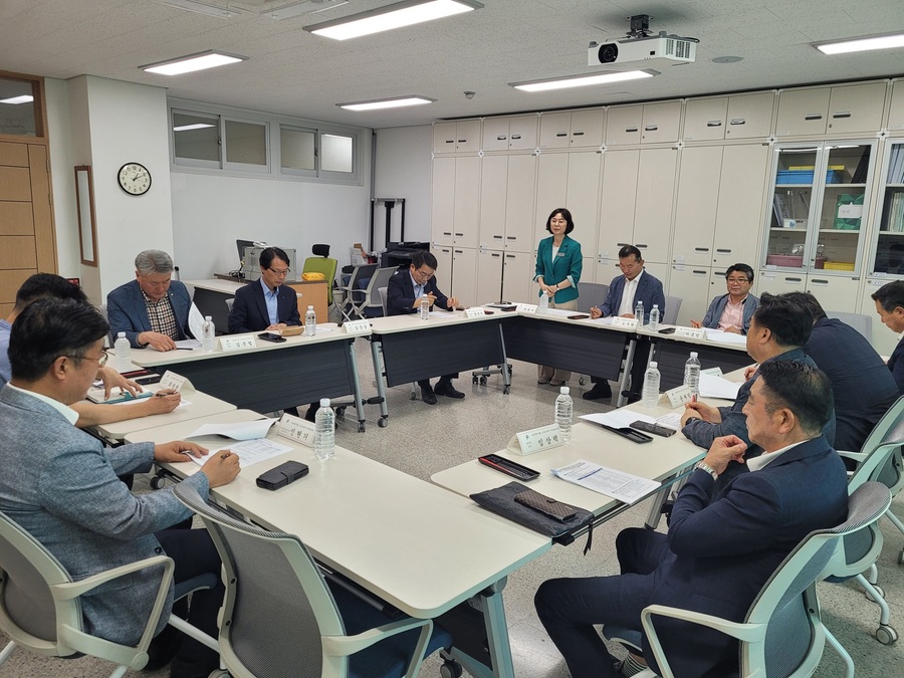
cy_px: 339
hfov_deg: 67.3
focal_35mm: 26
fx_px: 679
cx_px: 452
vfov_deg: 53.1
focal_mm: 5.4
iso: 125
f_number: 1.8
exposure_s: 1/120
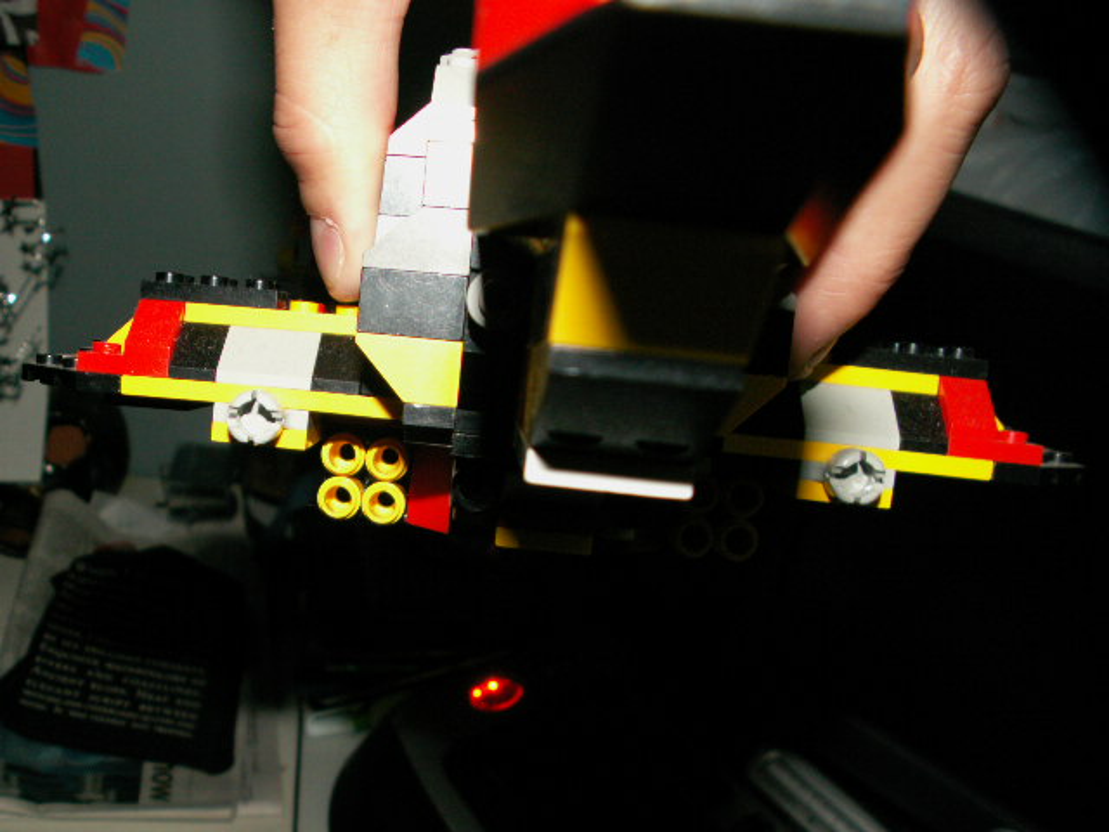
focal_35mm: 35
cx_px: 554
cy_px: 416
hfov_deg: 52.6
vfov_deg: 40.7
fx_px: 1121
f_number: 3.2
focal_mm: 5.86
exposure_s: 1/40
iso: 160
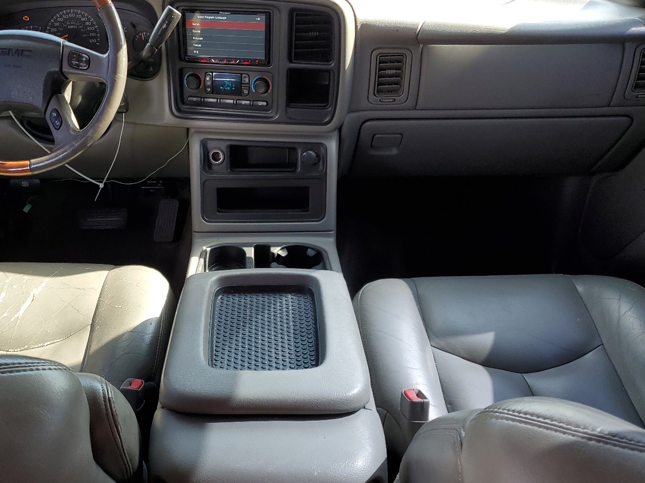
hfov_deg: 52.1
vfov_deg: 40.7
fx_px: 652
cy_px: 259
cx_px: 240
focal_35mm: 35
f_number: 1.5
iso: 50
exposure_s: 1/122
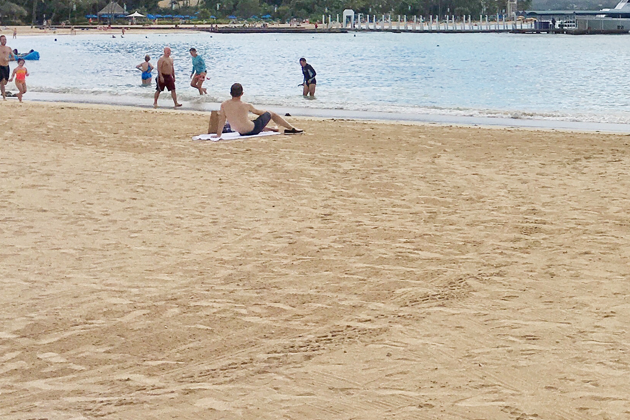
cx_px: 635
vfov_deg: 18.2
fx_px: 1295
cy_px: 61
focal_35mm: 74
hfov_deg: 25.9
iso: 25
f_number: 2.2
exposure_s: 1/5917
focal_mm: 4.15
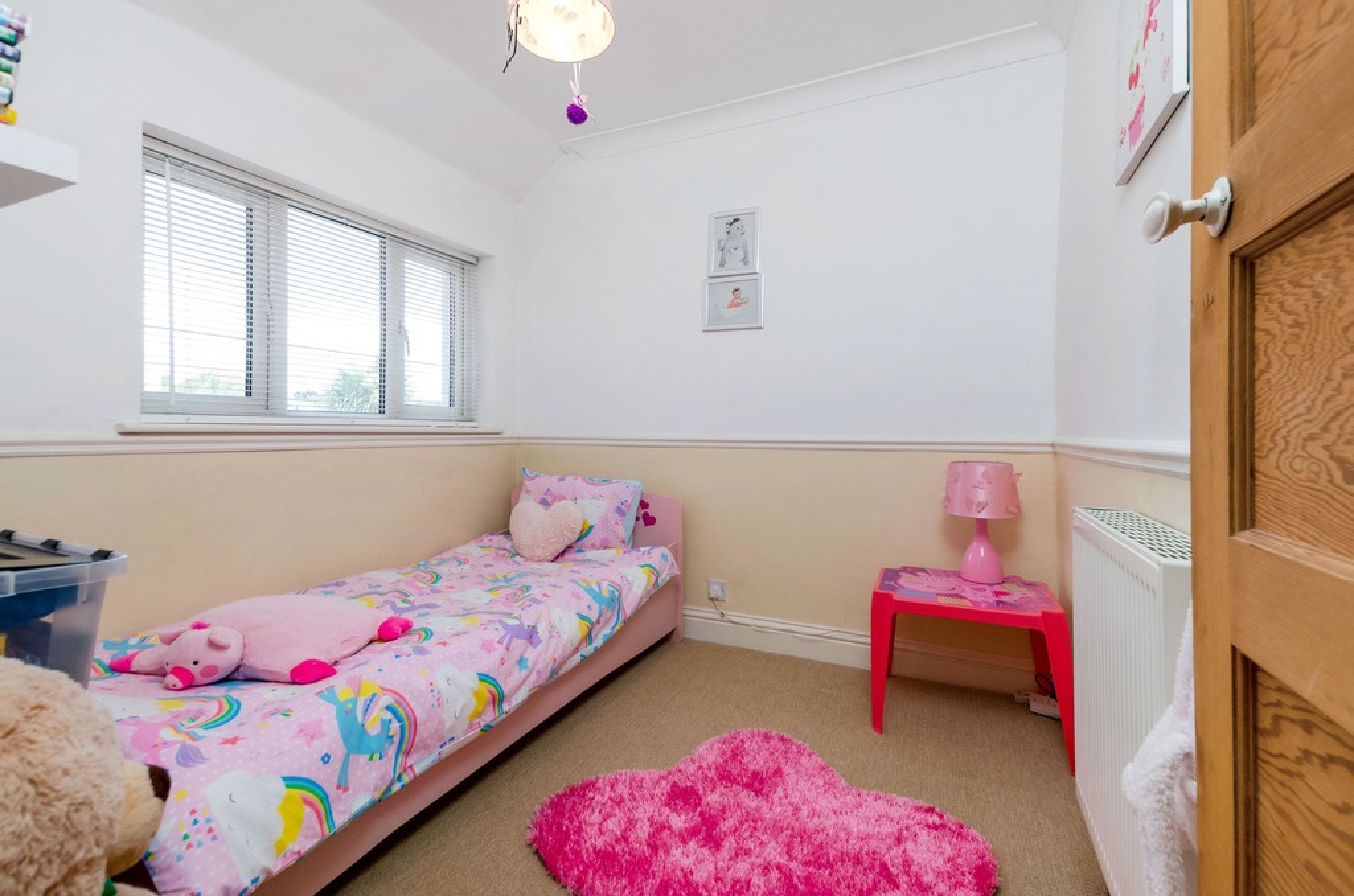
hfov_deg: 100.5
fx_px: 563
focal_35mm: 15
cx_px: 677
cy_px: 448
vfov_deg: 77.1
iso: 320
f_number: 7.1
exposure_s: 1/80
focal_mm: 10
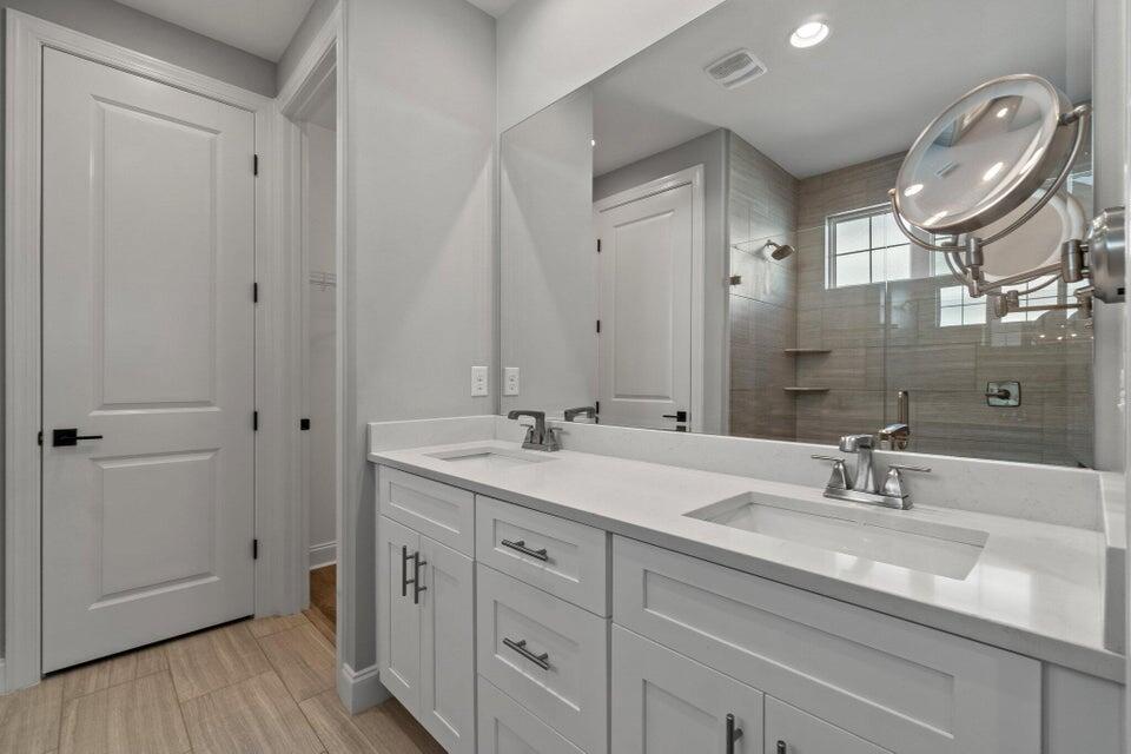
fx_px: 471
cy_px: 377
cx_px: 566
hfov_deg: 100.4
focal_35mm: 15
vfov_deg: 77.3
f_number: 9
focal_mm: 10
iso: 400
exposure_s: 1/1.67
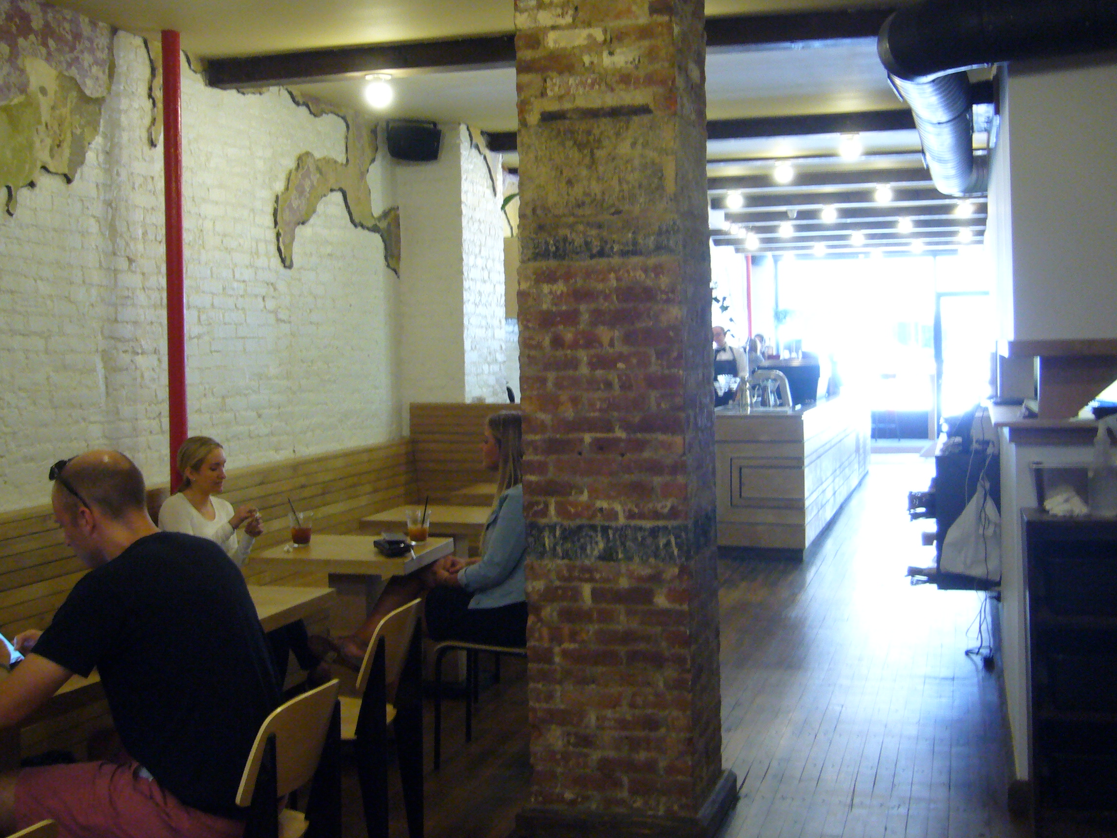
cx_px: 534
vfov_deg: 33.5
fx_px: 1388
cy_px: 329
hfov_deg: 43.8
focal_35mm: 43
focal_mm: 5.8
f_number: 2.8
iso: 200
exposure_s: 1/8
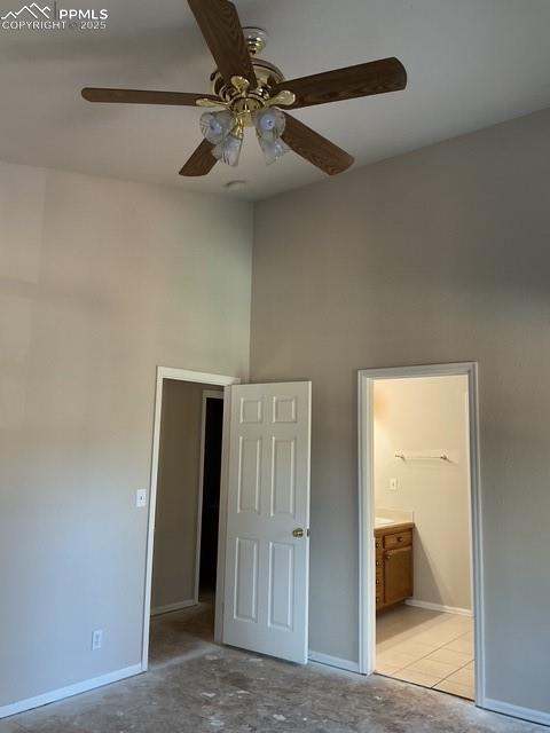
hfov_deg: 48.2
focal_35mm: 29
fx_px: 614
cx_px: 275
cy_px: 366
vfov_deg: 61.7
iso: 100
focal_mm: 3
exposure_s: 1/60
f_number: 1.8
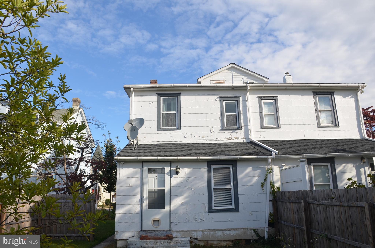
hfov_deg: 67.5
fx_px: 281
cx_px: 188
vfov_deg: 47.7
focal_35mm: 27
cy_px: 124
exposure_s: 1/250
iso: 125
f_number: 8
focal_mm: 18
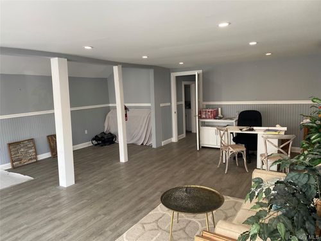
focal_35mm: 26
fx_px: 241
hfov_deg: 67.3
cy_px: 120
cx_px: 160
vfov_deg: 53.1
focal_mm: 4.25
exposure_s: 1/121
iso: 100
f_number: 1.8
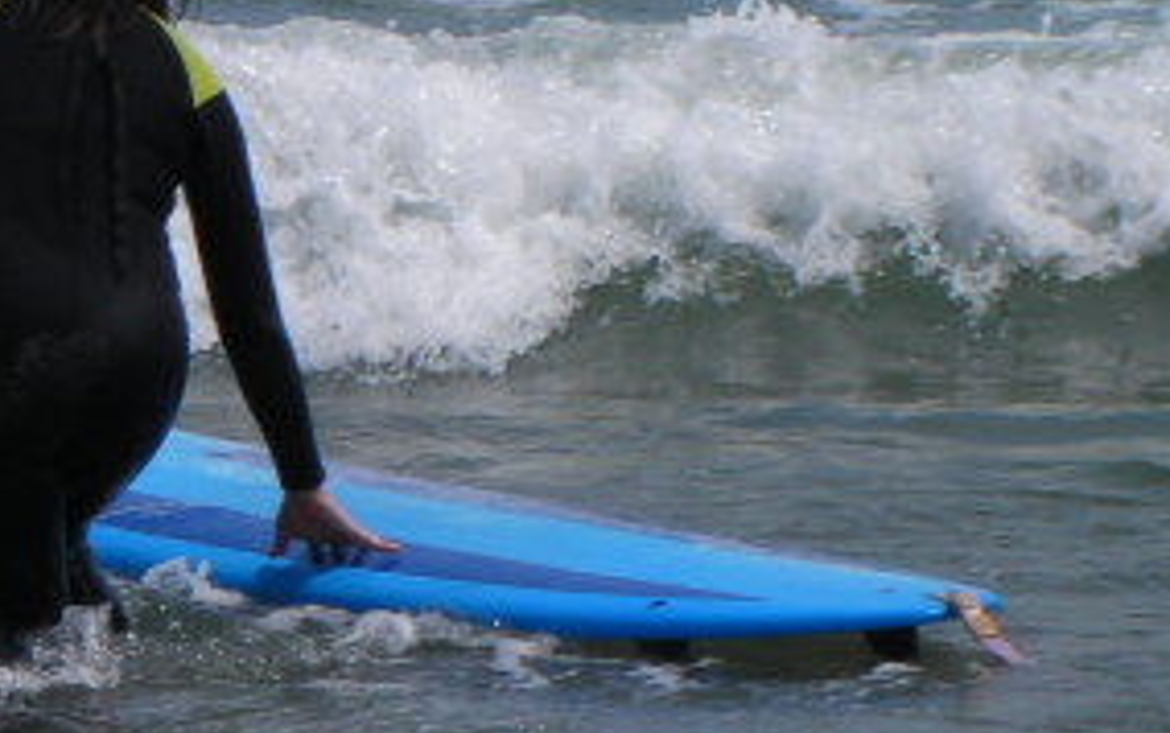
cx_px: 416
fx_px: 11584
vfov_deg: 3.6
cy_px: -132
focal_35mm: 363
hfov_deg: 5.8
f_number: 5
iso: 50
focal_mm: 25.5
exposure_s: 1/509
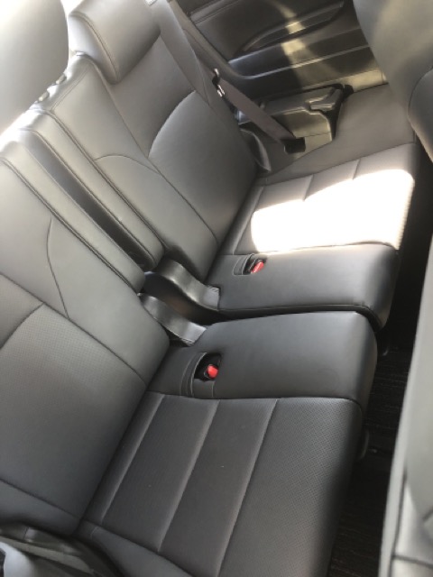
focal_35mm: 28
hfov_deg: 49.7
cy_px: 288
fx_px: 467
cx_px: 216
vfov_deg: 63.4
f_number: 1.8
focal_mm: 3.99
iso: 100
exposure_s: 1/11
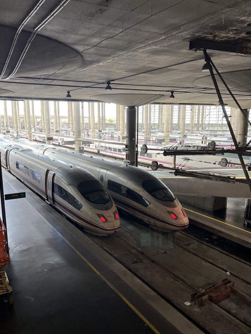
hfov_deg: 49.8
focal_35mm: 28
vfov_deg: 63.4
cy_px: 174
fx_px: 271
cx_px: 130
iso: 64
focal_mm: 5.7
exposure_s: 1/100
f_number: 1.5
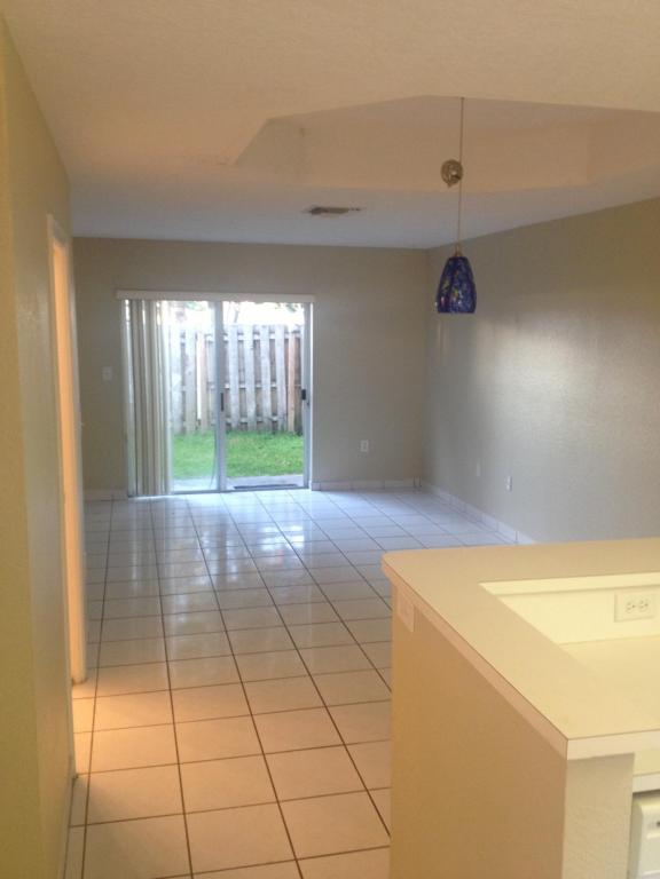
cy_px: 440
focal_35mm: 35
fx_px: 890
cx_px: 330
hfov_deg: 40.7
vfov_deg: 52.6
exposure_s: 1/20
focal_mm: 4.28
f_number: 2.4
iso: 100
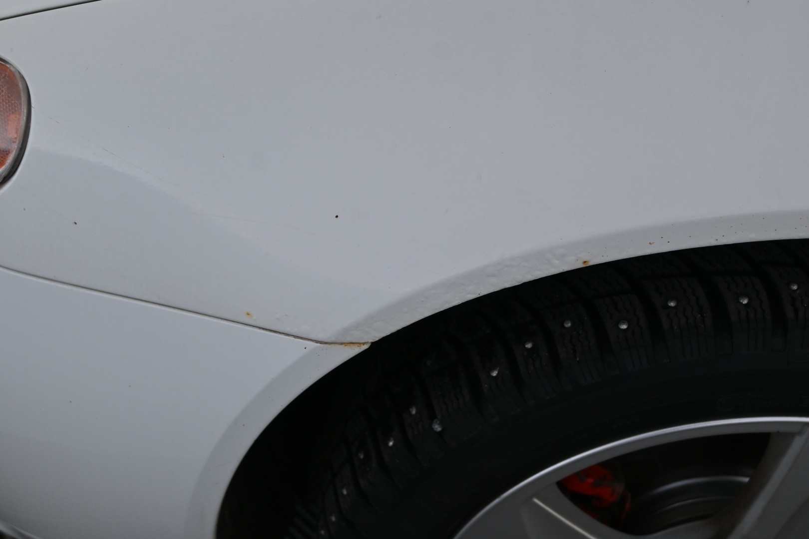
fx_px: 1028
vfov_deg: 29.4
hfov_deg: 43.0
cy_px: 270
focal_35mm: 46
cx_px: 404
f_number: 4.8
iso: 320
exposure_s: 1/25
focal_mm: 30.5
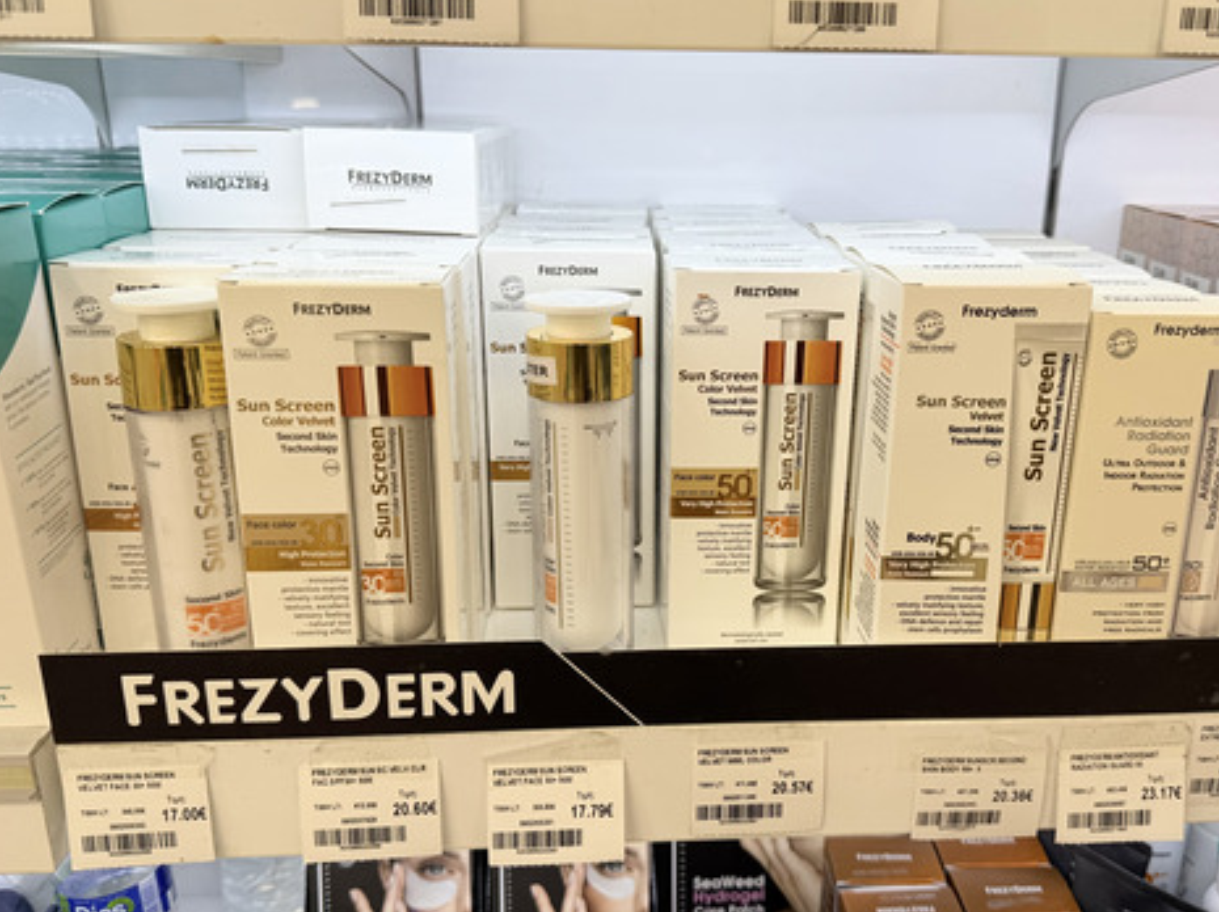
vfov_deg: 45.4
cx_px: 687
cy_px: 456
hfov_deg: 58.2
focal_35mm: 31
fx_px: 1091
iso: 50
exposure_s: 1/121
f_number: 1.78
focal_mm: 6.76
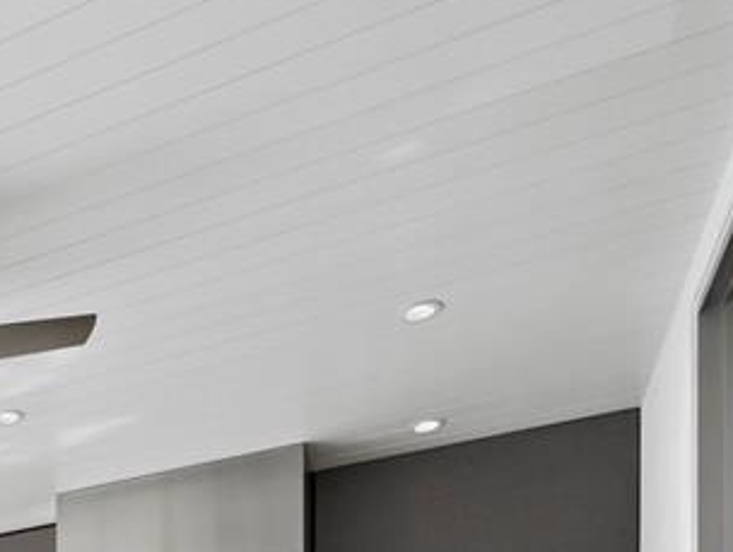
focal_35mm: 47
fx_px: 997
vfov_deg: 23.0
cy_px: 889
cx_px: -205
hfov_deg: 31.6
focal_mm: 7
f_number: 10
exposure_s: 1/60
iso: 250
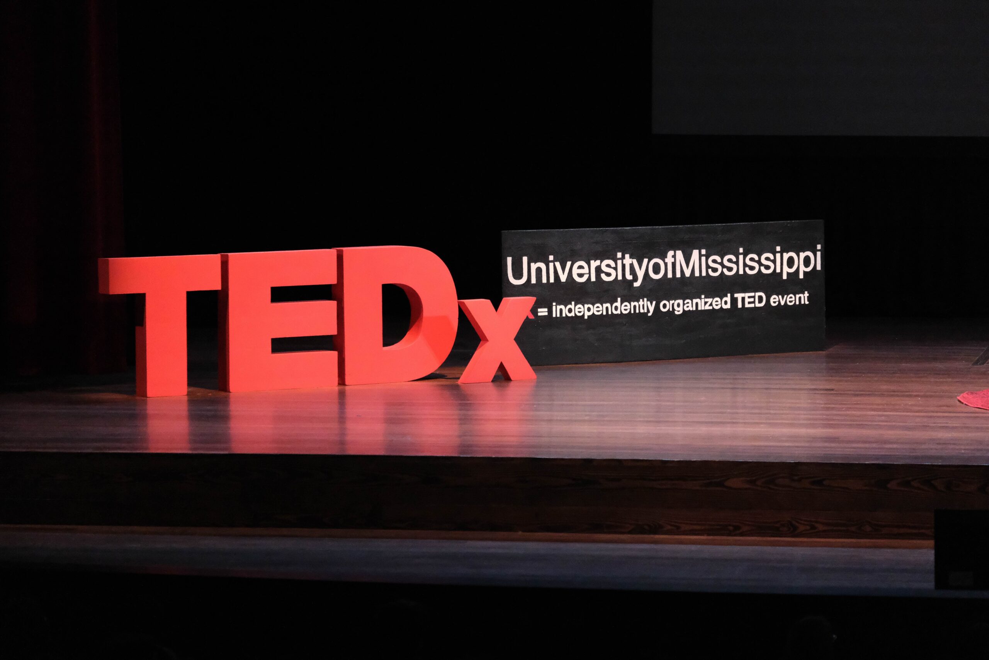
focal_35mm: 150
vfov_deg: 9.1
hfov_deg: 13.7
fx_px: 4121
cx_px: 494
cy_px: 330
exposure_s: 1/500
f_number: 4
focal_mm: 99.8
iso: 12800
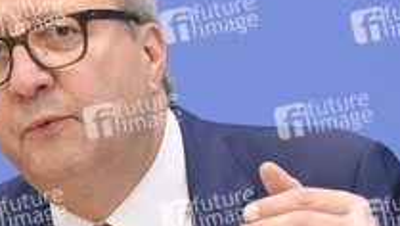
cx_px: 158
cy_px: 165
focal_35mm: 271
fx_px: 2877
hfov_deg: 8.0
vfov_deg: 4.5
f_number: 5
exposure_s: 1/640
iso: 5000
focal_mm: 120
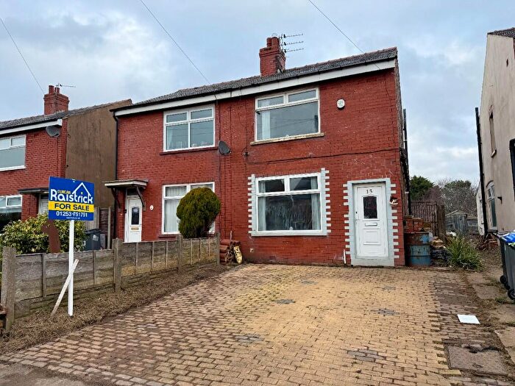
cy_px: 193
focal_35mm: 24
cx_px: 258
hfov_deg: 71.6
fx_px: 357
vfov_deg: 56.8
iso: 100
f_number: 1.78
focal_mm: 6.76
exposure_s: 1/822
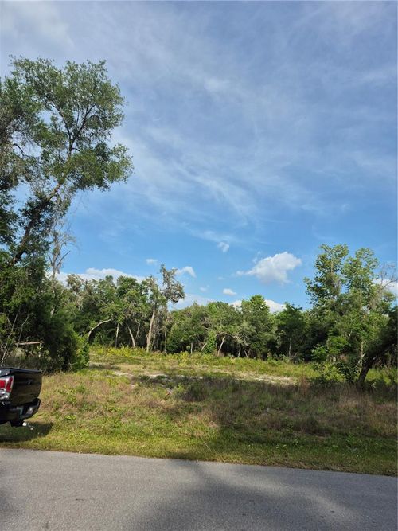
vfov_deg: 73.9
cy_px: 266
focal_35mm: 23
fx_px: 353
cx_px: 199
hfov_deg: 58.9
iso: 25
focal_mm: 5.4
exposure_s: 1/2024
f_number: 1.8
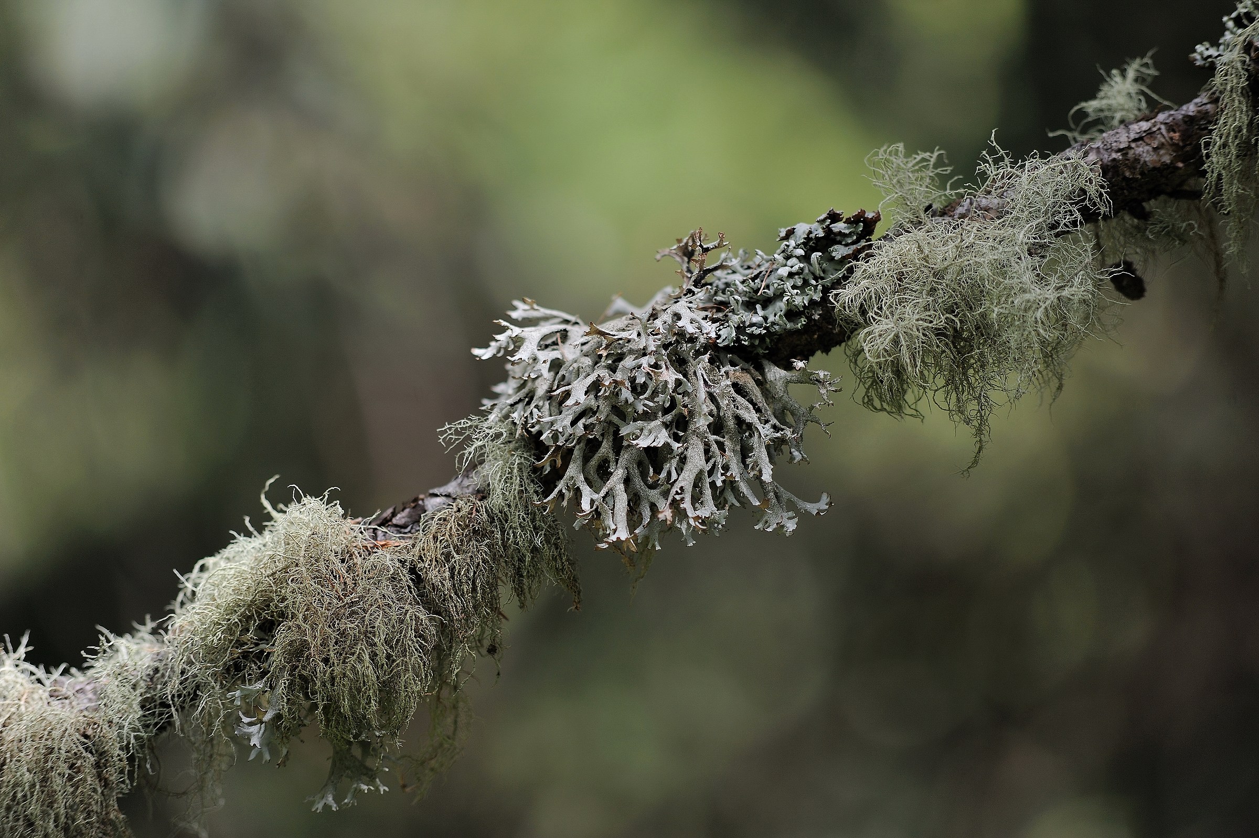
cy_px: 419
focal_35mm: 170
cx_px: 630
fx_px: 5941
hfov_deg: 12.1
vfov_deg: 8.1
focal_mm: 170
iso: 200
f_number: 5
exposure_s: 1/160
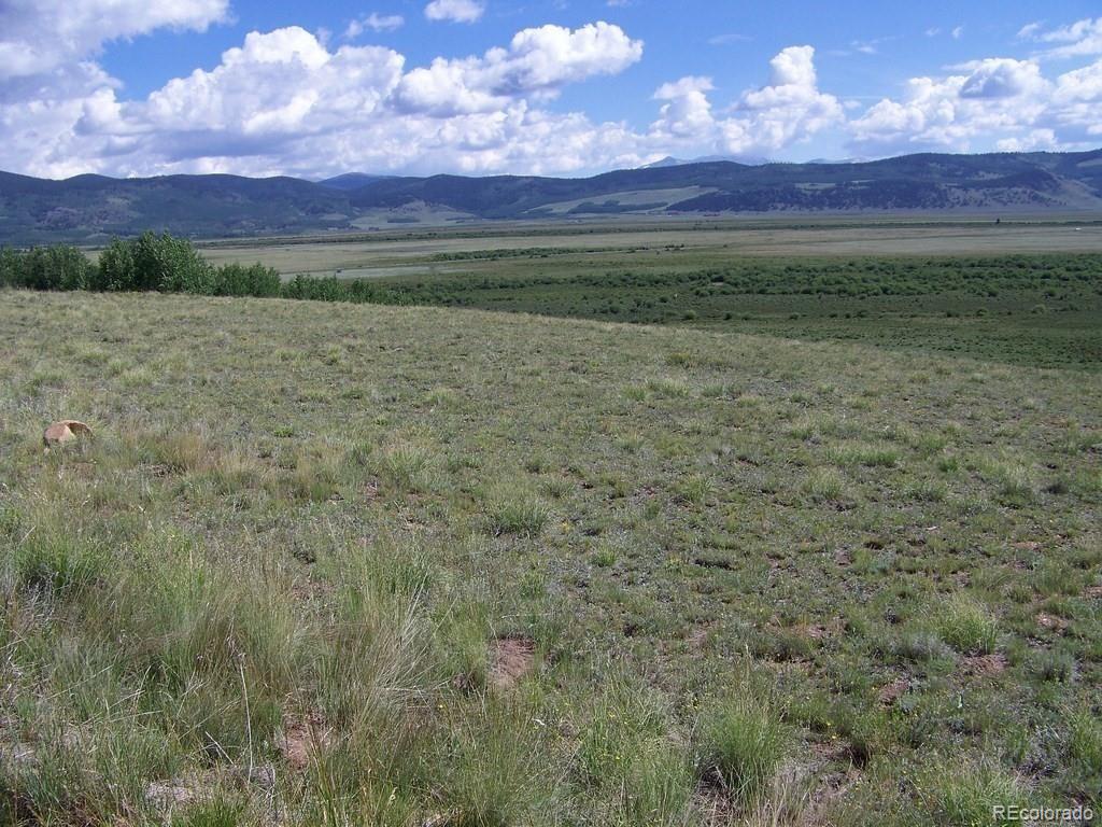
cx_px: 551
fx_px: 1146
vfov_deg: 39.7
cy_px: 414
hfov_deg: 51.4
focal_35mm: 36
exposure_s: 1/500
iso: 64
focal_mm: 5.85
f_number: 4
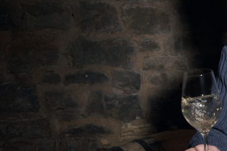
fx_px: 498
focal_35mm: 79
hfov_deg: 24.5
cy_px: 40
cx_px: 228
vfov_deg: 17.2
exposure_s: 1/500
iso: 400
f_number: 8
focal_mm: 32
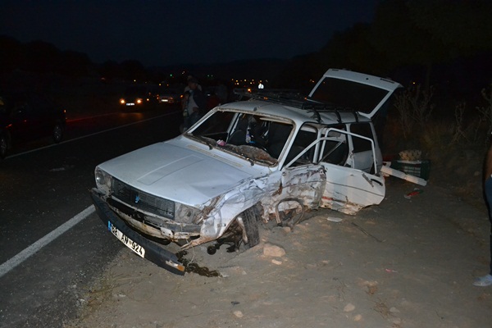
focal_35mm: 33
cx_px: 246
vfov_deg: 40.0
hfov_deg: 57.2
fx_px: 451
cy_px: 164
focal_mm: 22
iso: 3200
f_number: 3.8
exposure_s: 1/60
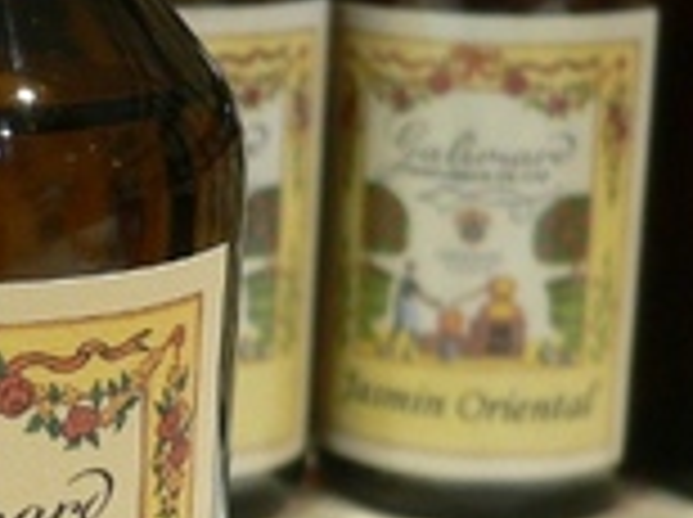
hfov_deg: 16.8
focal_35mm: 114
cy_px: 358
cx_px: -58
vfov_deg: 12.9
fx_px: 2279
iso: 100
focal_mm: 5.8
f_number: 2.8
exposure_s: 1/15
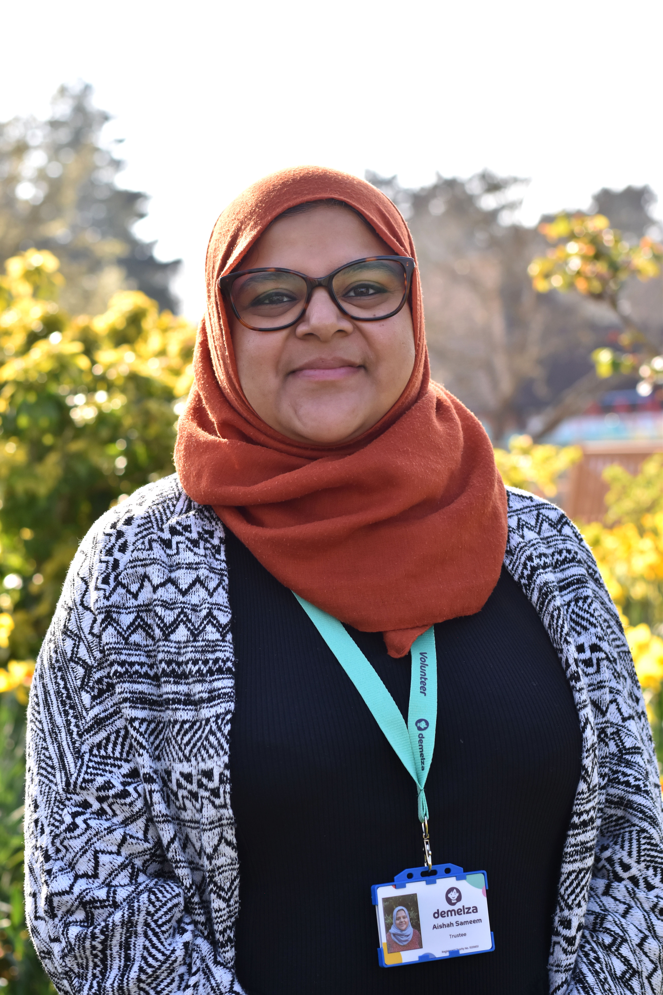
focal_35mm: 75
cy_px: 498
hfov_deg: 18.2
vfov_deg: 27.0
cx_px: 332
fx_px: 2072
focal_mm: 50
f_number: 4
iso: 400
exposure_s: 1/1000
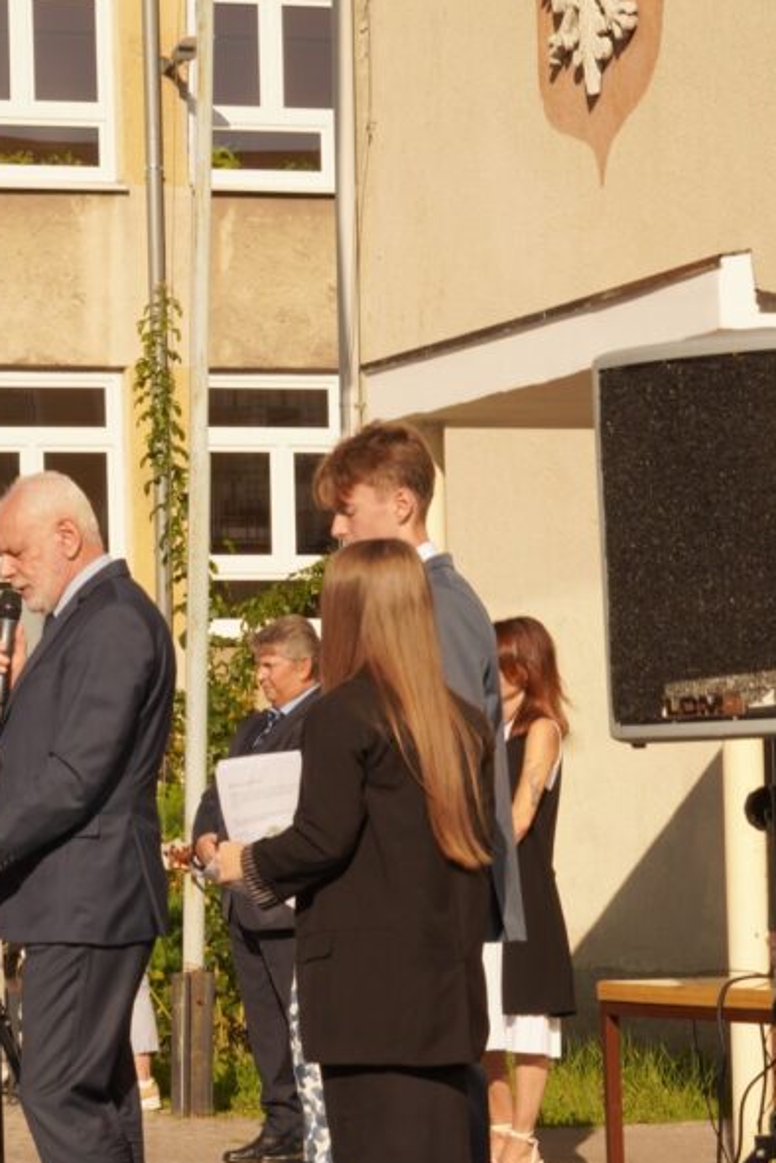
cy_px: 878
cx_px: 145
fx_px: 4203
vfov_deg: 15.7
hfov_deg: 10.5
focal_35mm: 130
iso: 200
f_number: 13
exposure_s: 1/320
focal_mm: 50
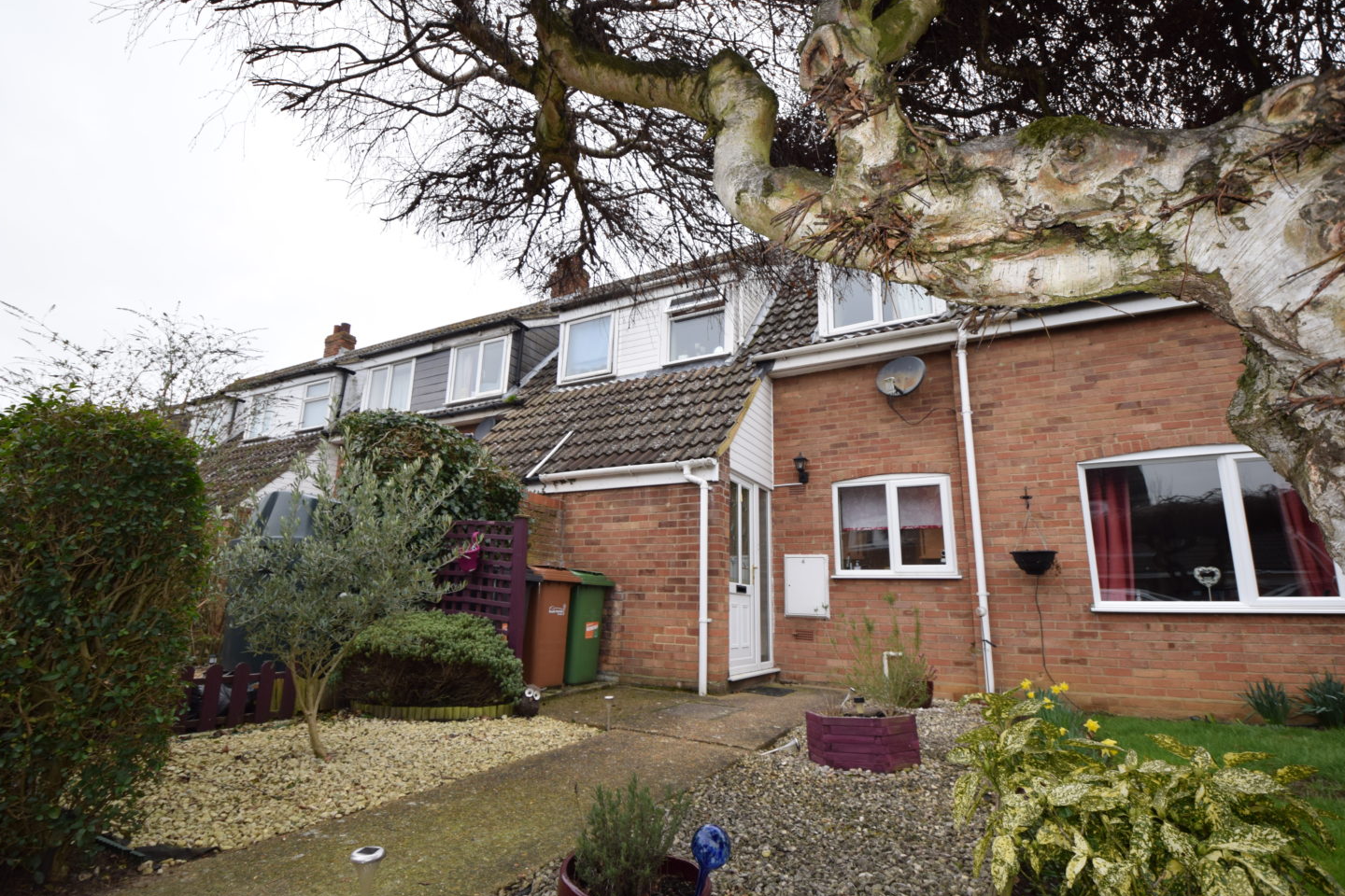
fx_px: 598
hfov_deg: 96.7
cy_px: 467
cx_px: 650
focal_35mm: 16
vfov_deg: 73.7
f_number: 5.6
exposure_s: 1/125
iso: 280
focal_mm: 10
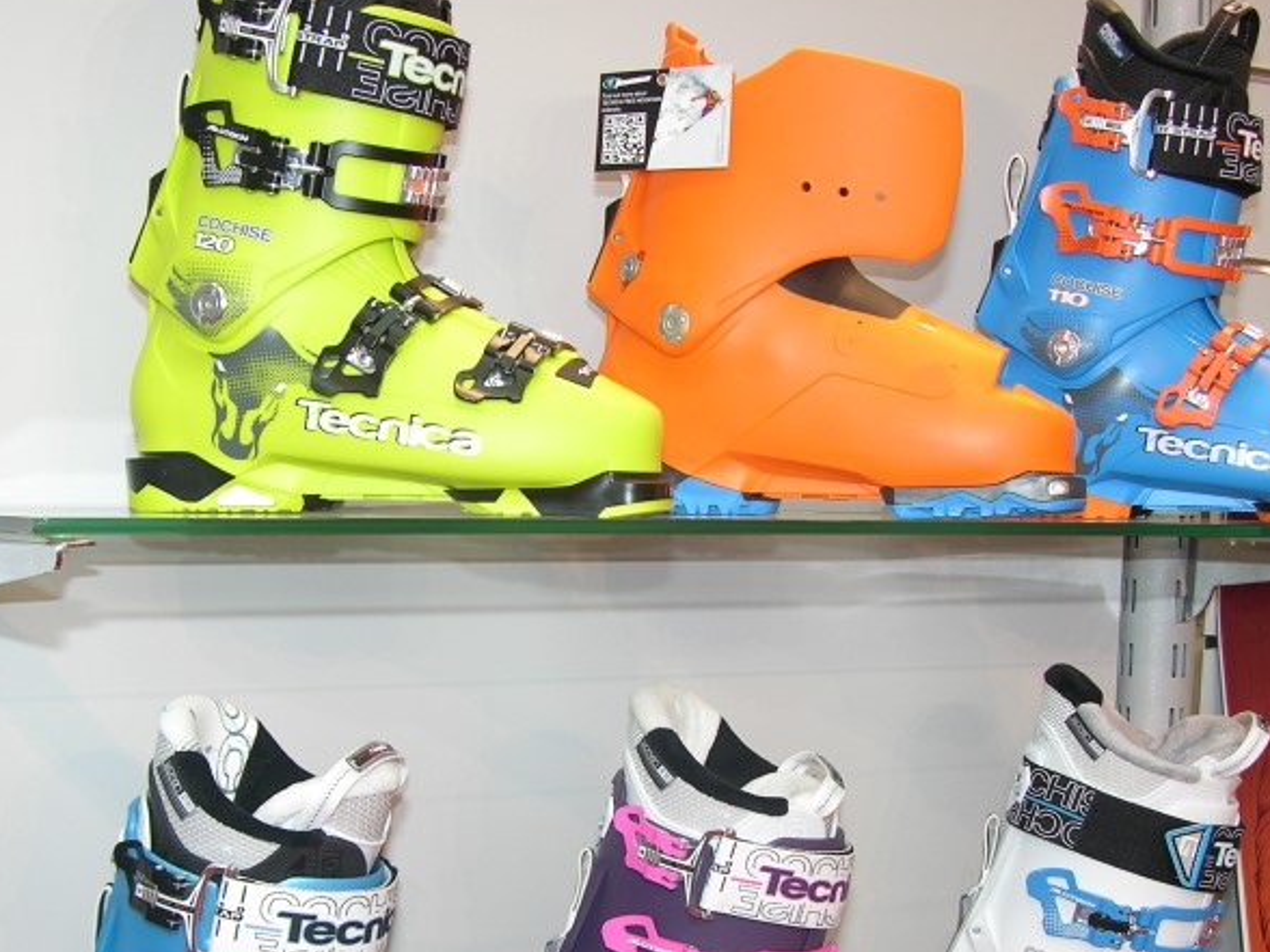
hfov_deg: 31.7
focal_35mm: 61
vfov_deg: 23.8
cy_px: 695
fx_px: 2238
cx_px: 564
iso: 50
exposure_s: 1/30
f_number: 2.8
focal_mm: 8.9
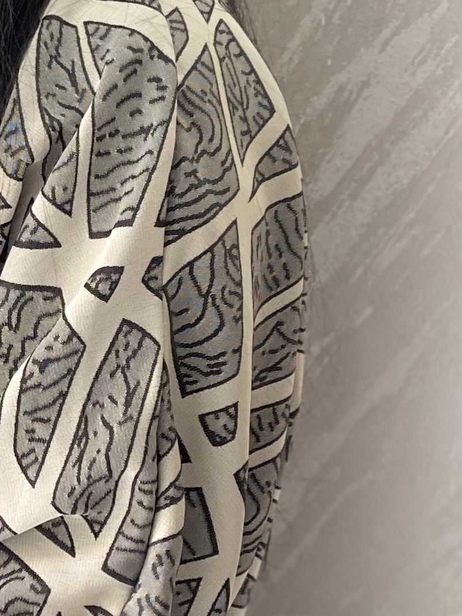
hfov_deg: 14.3
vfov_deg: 20.2
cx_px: -230
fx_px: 1726
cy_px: 243
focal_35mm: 97
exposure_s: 1/60
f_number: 1.8
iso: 200
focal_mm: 4.25
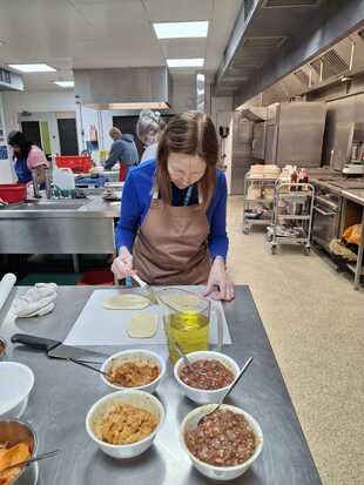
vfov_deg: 69.4
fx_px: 350
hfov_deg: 54.9
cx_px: 182
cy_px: 242
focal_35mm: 25
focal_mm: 4.69
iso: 160
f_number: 1.8
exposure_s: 1/100
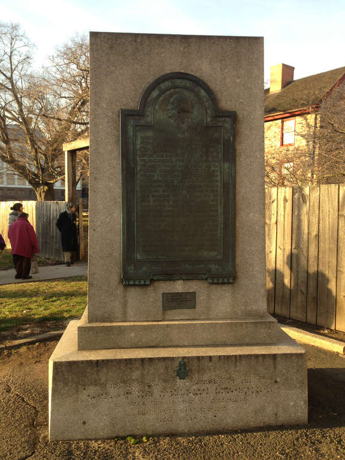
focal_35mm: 33
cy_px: 230
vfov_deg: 55.4
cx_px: 172
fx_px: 439
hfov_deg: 42.9
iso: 50
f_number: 2.4
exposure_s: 1/243
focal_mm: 4.13
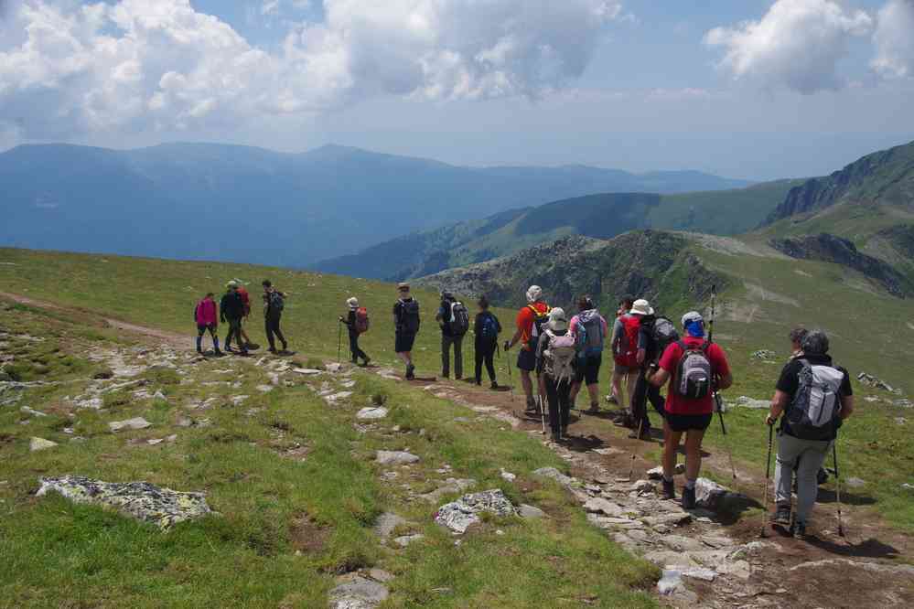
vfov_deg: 33.1
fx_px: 1024
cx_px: 457
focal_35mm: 40
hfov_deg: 48.1
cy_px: 304
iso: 200
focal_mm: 26.9
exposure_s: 1/125
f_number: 11
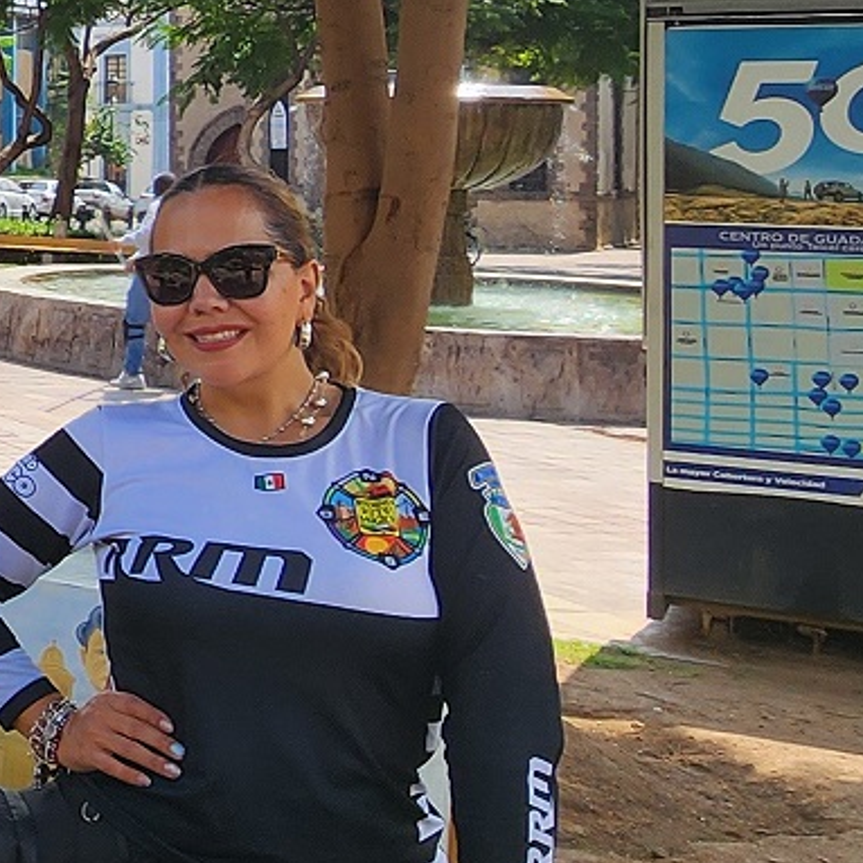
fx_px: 1692
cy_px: 135
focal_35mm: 60
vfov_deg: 27.8
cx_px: -687
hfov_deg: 20.4
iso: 50
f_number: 2.2
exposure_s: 1/1030
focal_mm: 2.2
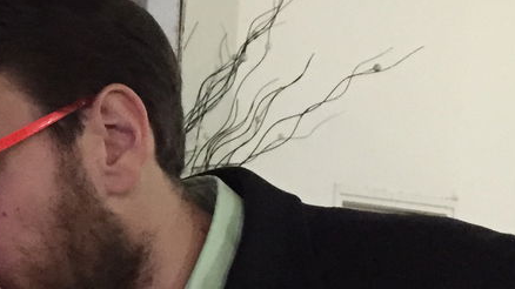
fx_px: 1379
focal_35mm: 101
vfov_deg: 11.7
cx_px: -116
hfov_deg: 19.8
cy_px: 361
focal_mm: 4.15
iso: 400
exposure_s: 1/15
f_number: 2.2
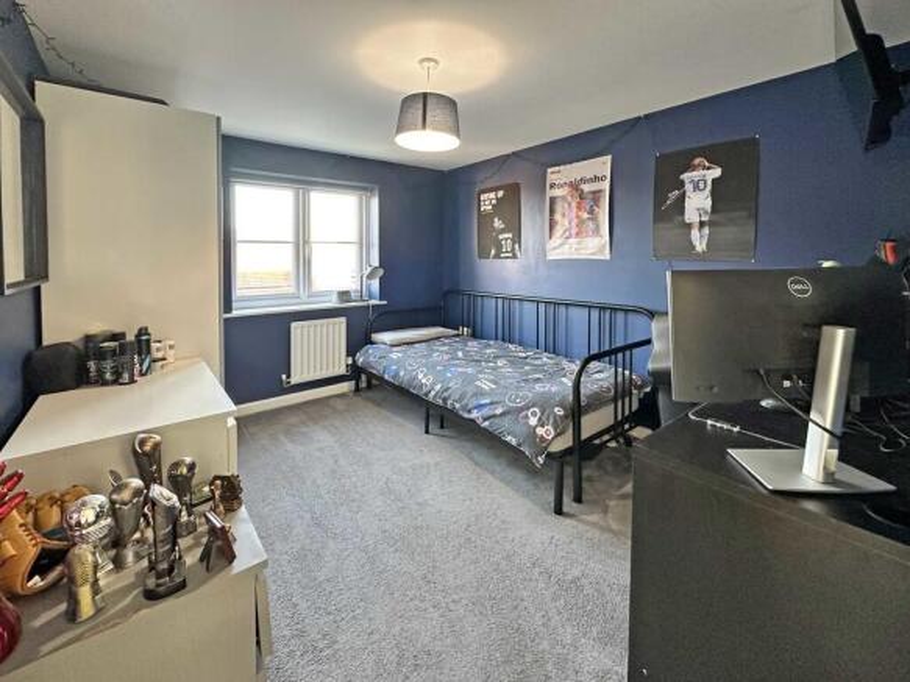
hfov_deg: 102.1
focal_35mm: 14
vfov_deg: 85.7
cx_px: 455
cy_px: 341
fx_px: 368
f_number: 2.2
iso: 200
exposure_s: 1/50
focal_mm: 2.22
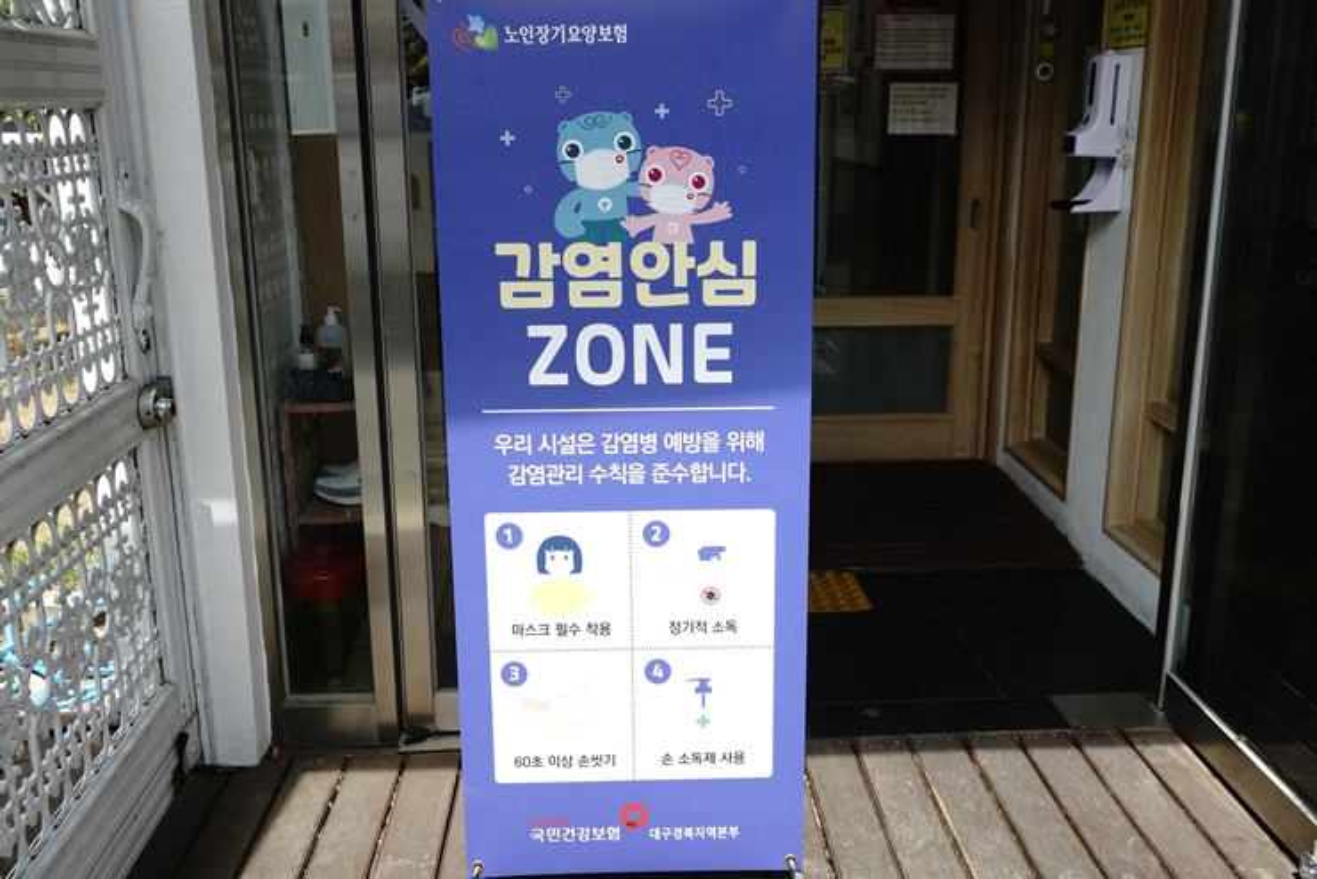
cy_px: 440
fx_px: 1281
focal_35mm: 35
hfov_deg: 54.4
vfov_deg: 37.9
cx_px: 658
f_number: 5
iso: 2500
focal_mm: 35
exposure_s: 1/6400
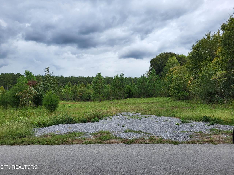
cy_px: 88
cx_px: 117
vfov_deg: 53.1
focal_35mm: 26
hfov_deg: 67.3
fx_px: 176
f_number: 1.8
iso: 40
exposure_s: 1/1238
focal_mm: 5.4
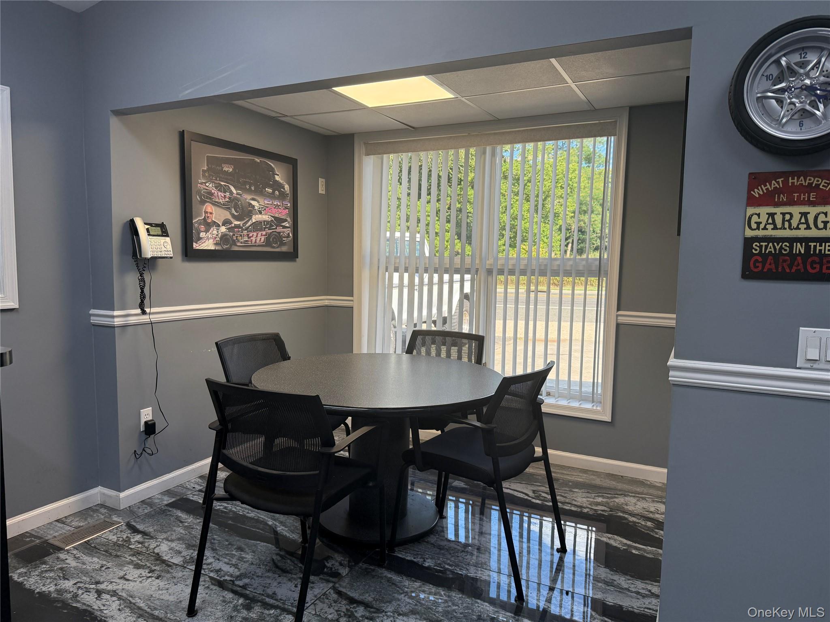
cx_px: 415
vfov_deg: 56.8
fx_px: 575
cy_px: 311
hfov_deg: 71.6
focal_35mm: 24
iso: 125
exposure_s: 1/218
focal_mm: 6.76
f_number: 1.78
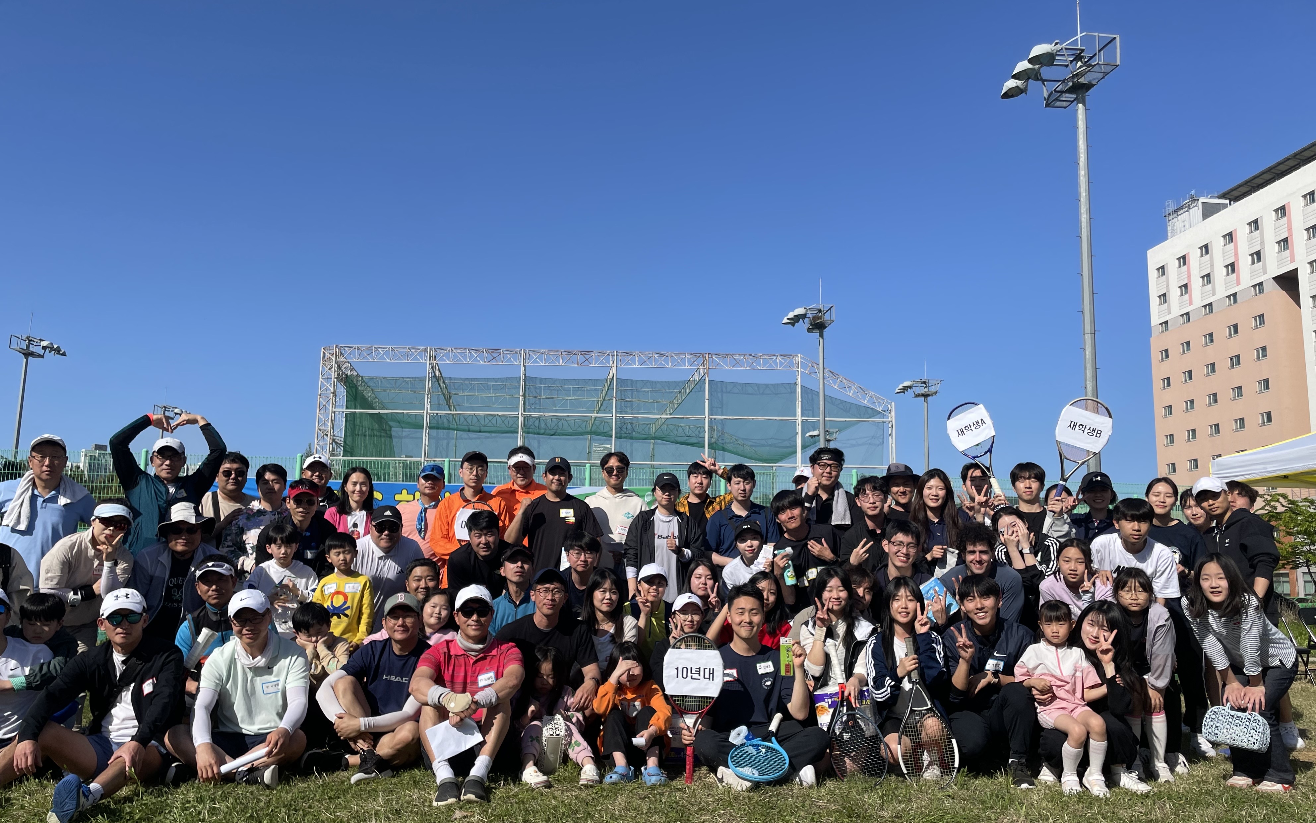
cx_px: 658
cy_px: 442
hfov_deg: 66.5
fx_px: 1004
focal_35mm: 28
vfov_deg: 44.5
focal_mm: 4.2
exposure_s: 1/4000
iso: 32
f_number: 1.6
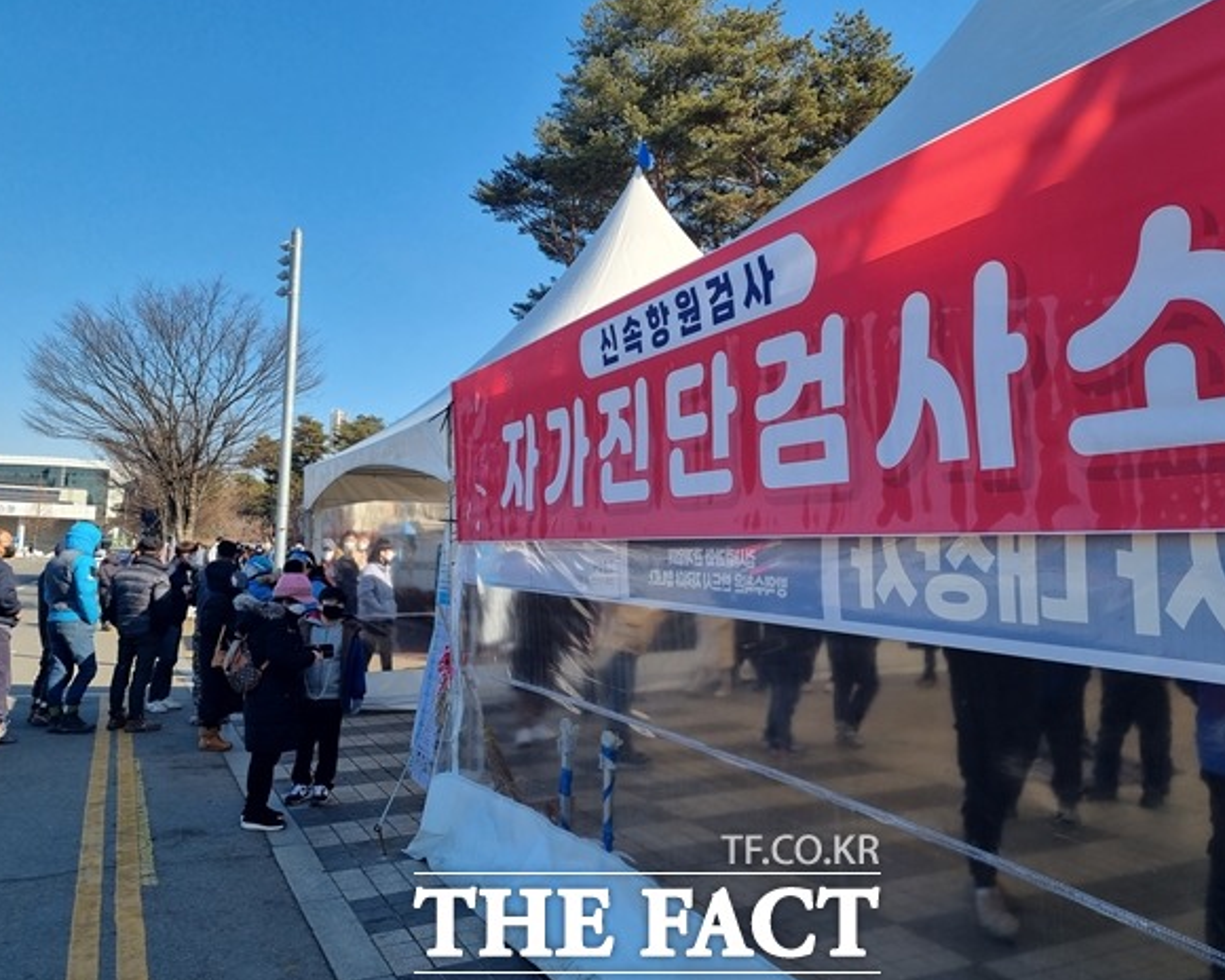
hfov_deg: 62.2
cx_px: 646
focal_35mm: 28
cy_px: 488
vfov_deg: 51.5
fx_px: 1015
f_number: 1.8
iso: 50
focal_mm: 5.4
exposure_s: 1/1464
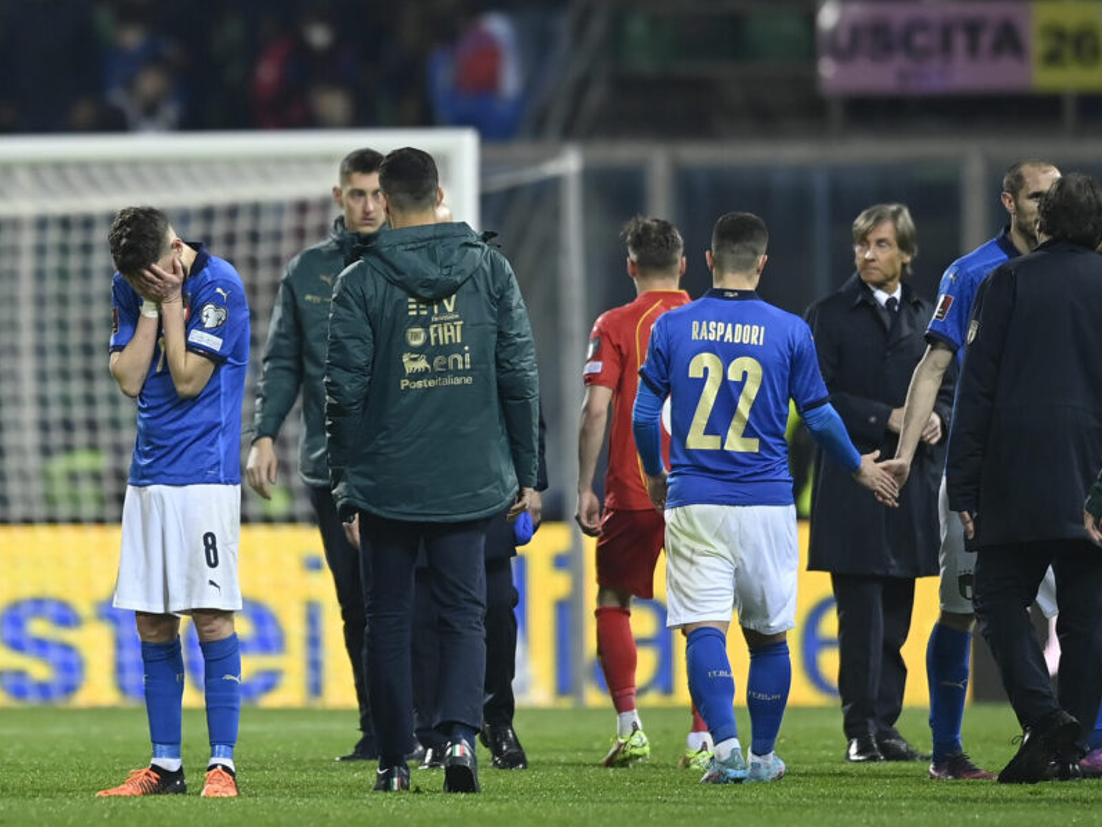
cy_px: 414
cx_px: 511
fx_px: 13848
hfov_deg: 4.6
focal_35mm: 435
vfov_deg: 3.4
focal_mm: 400
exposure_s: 1/1000
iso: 2000
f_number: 3.5
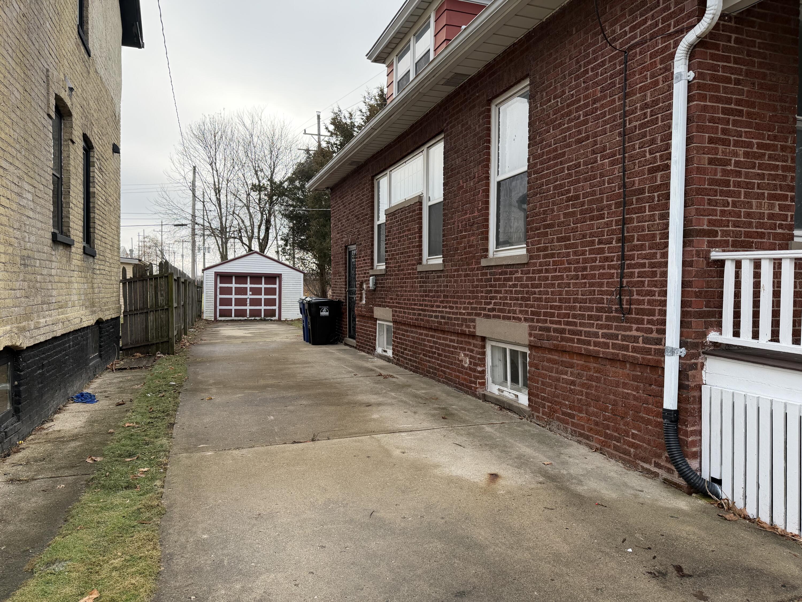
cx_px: 401
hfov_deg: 71.6
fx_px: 556
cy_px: 301
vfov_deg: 56.8
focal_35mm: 24
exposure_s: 1/1618
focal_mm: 6.76
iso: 100
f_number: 1.78
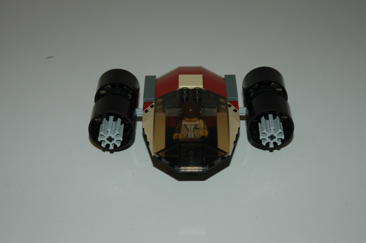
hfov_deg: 25.1
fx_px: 823
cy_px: 128
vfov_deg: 16.8
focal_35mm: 81
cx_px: 186
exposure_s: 1/60
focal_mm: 48
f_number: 4.5
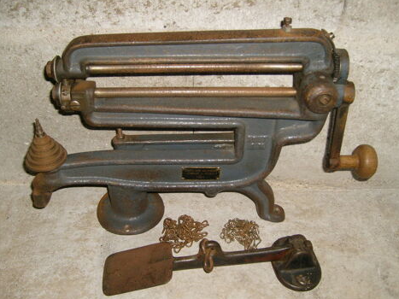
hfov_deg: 51.4
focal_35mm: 36
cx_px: 203
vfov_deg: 39.6
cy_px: 149
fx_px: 415
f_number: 2.8
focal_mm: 5.8
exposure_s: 1/45
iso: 100
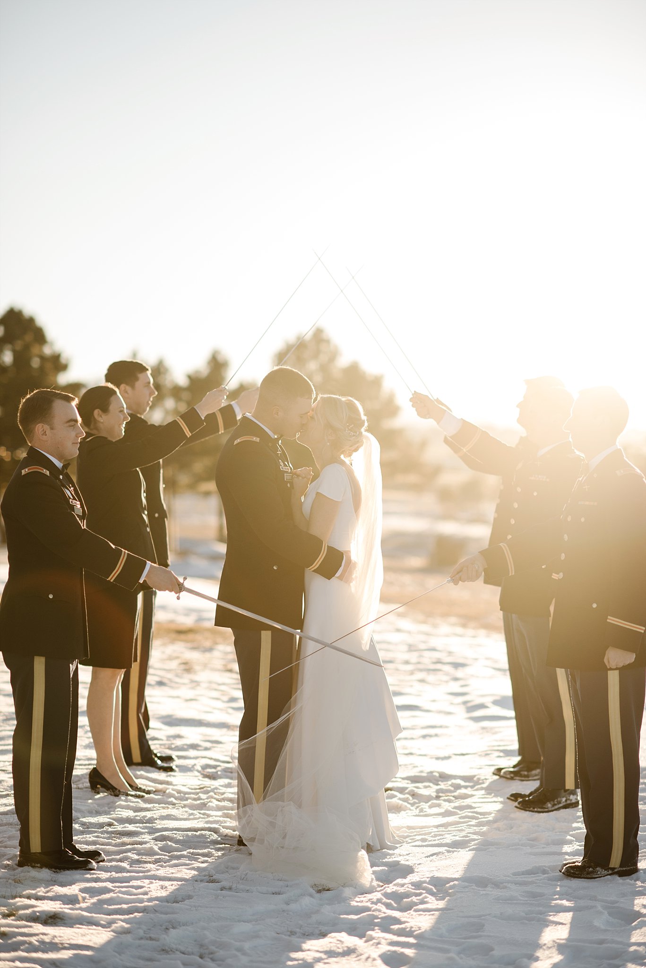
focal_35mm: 85
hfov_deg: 16.1
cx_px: 323
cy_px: 484
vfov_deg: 23.9
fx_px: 2286
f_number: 2
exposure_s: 1/2500
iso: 200
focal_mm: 85
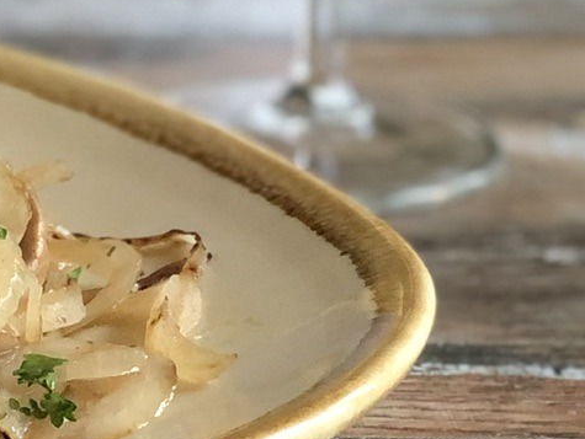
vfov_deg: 6.6
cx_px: -578
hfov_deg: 8.4
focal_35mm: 224
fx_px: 3788
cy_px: -36
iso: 125
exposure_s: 1/25
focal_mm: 6
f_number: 2.4
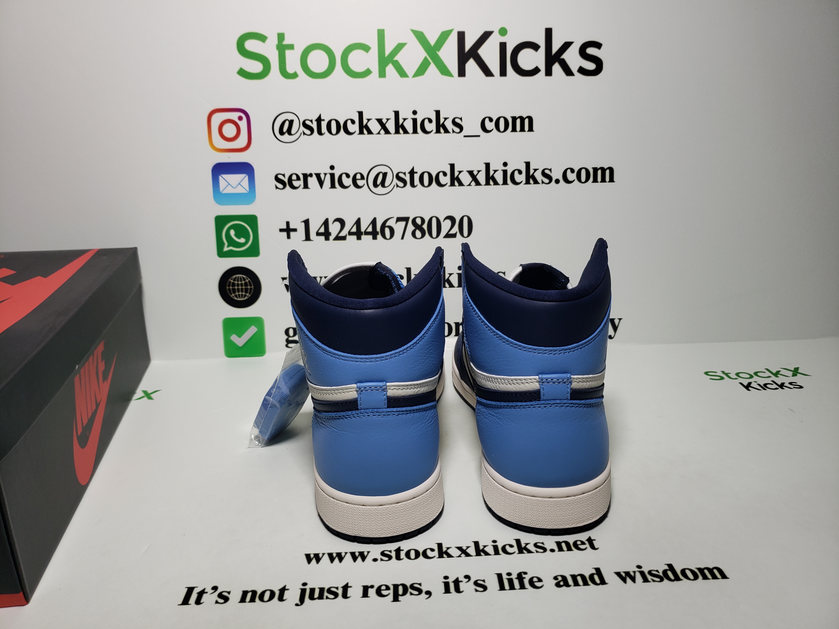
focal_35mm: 26
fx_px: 630
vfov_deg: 53.1
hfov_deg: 67.3
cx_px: 420
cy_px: 314
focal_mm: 4.3
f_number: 1.5
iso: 50
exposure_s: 1/499
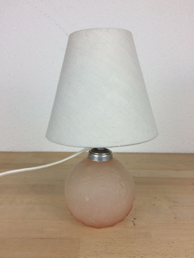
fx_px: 217
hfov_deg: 48.2
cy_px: 129
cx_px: 97
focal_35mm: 29
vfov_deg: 61.7
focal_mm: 4.15
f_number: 2.2
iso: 40
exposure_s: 1/100
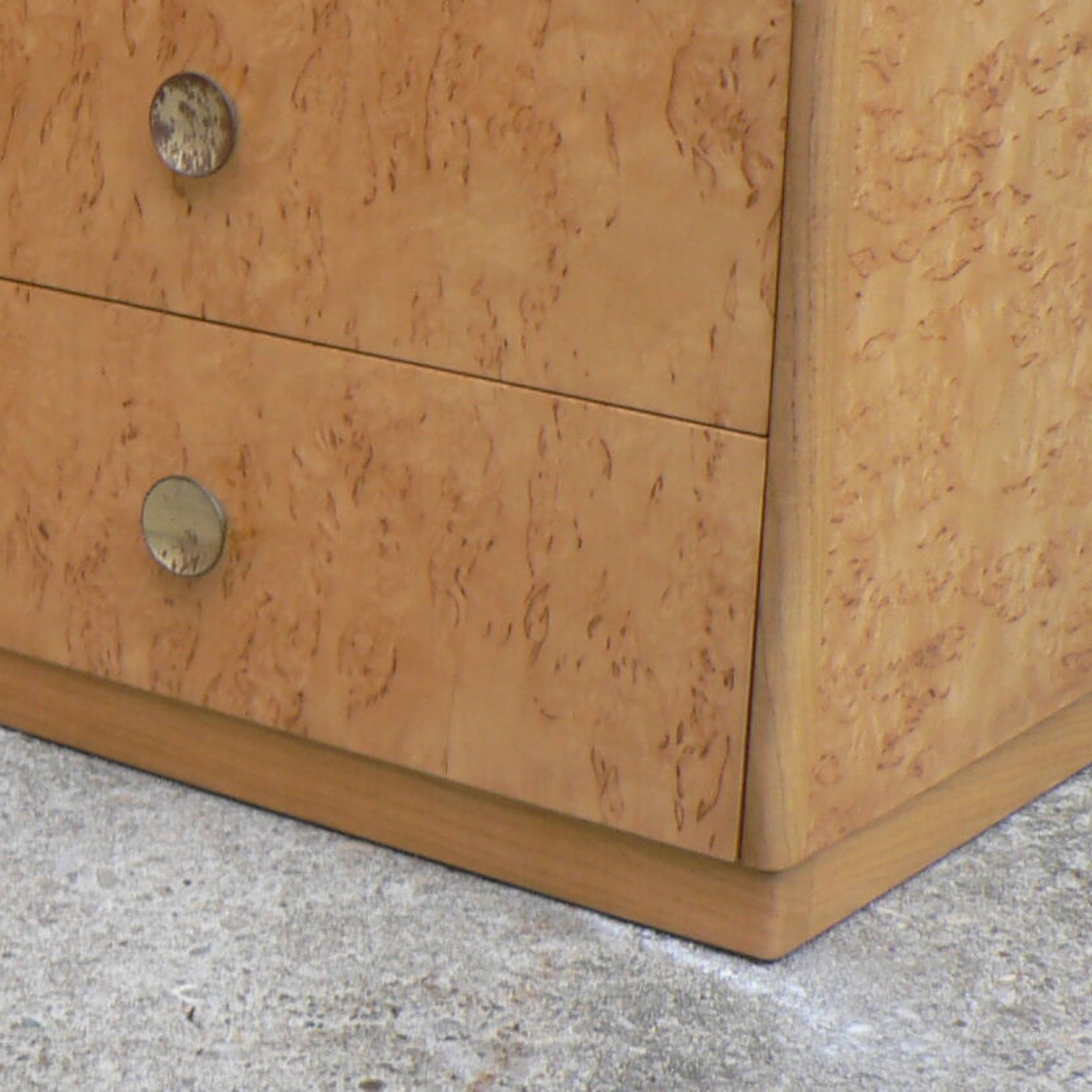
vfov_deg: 17.8
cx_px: -330
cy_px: 286
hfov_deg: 16.9
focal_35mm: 97
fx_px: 3462
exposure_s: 1/40
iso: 80
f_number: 2.8
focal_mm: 6
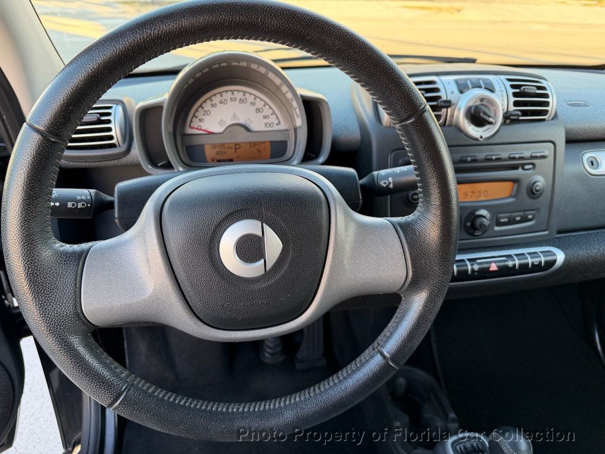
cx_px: 302
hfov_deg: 71.6
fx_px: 419
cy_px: 227
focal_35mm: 24
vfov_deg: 56.8
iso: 125
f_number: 1.78
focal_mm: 6.76
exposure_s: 1/121
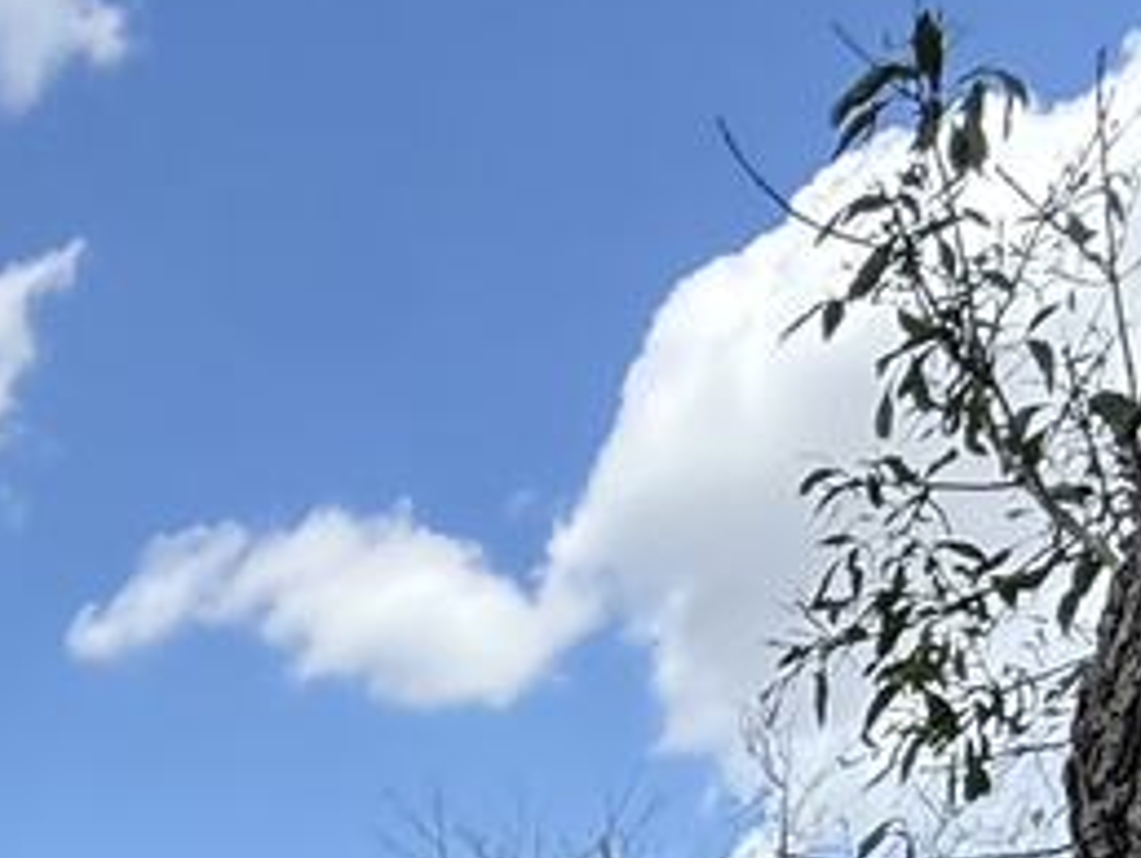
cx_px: -367
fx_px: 2573
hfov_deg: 22.3
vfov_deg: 13.4
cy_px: 2114
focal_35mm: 78
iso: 64
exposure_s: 1/1235
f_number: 2.2
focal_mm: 2.22
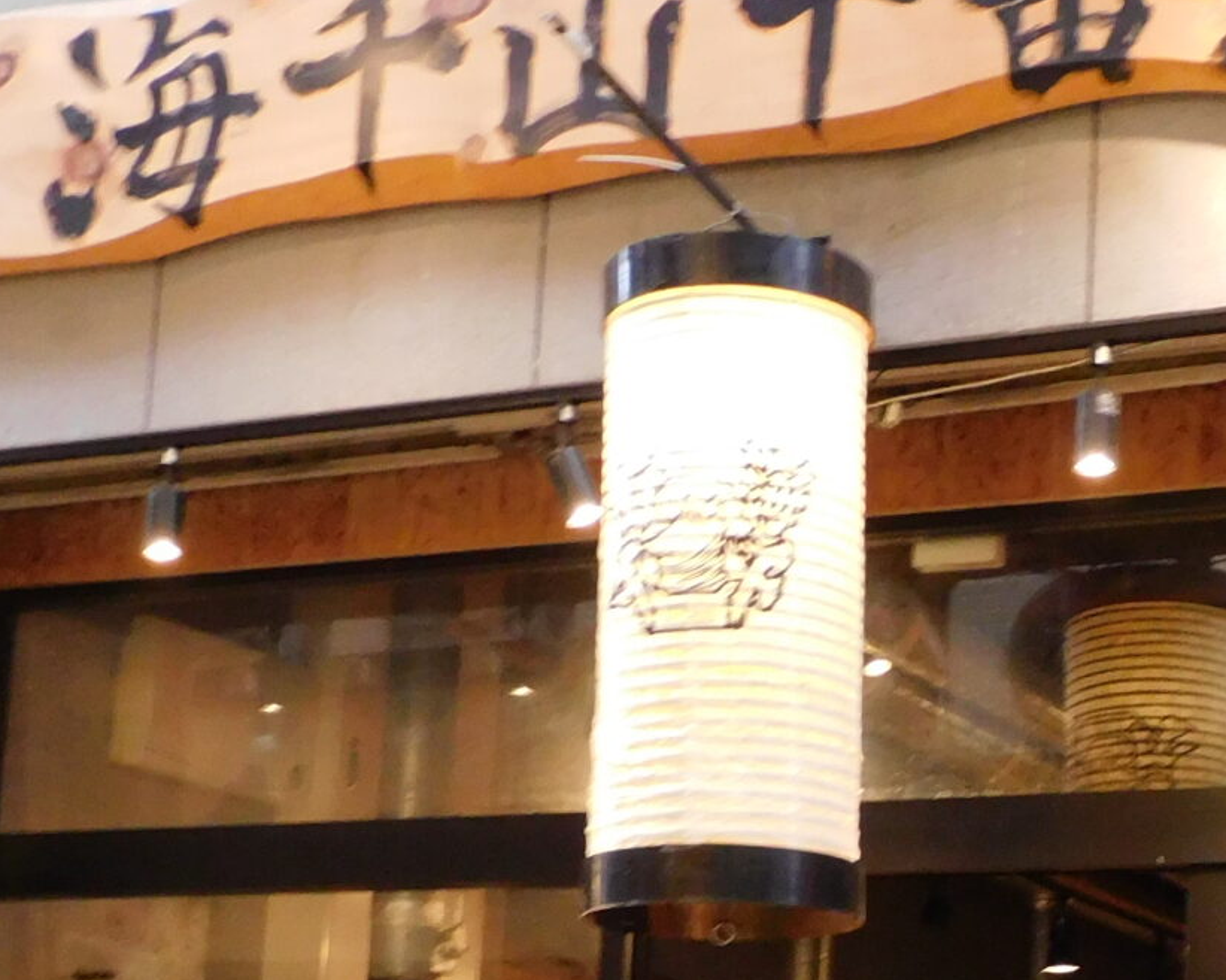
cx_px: 1037
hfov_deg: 25.5
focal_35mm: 73
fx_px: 2648
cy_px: 928
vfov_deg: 20.4
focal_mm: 4.3
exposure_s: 1/20
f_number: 3.3
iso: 400
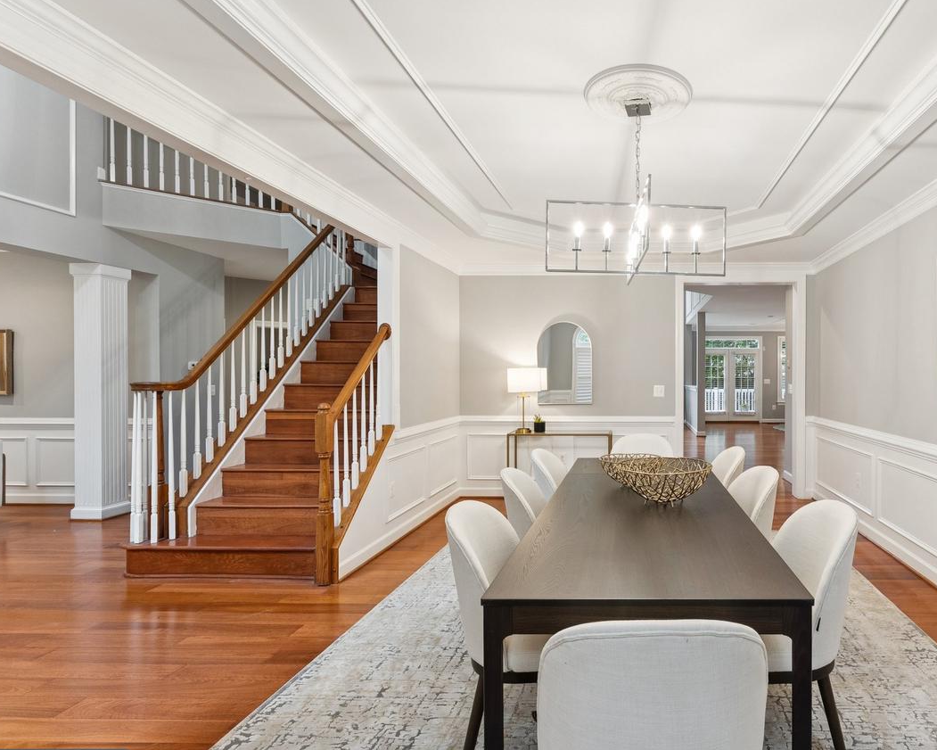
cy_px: 366
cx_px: 630
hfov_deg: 83.2
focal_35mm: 18
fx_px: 499
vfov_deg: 73.8
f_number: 9
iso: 250
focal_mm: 14
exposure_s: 1/4
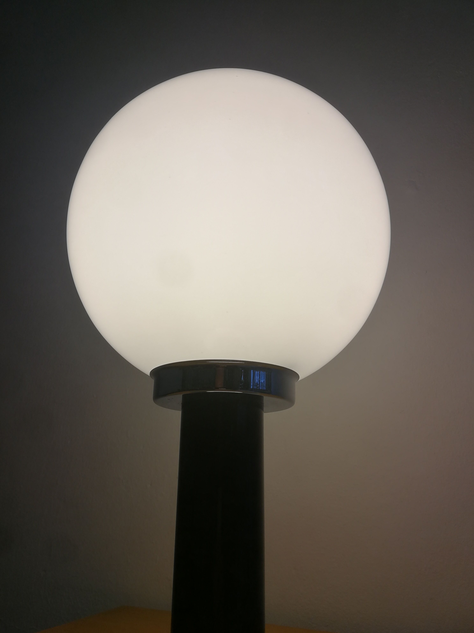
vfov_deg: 65.3
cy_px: 316
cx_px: 237
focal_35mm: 27
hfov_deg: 51.4
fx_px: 493
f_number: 2.2
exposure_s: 1/50
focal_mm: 3.95
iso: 64
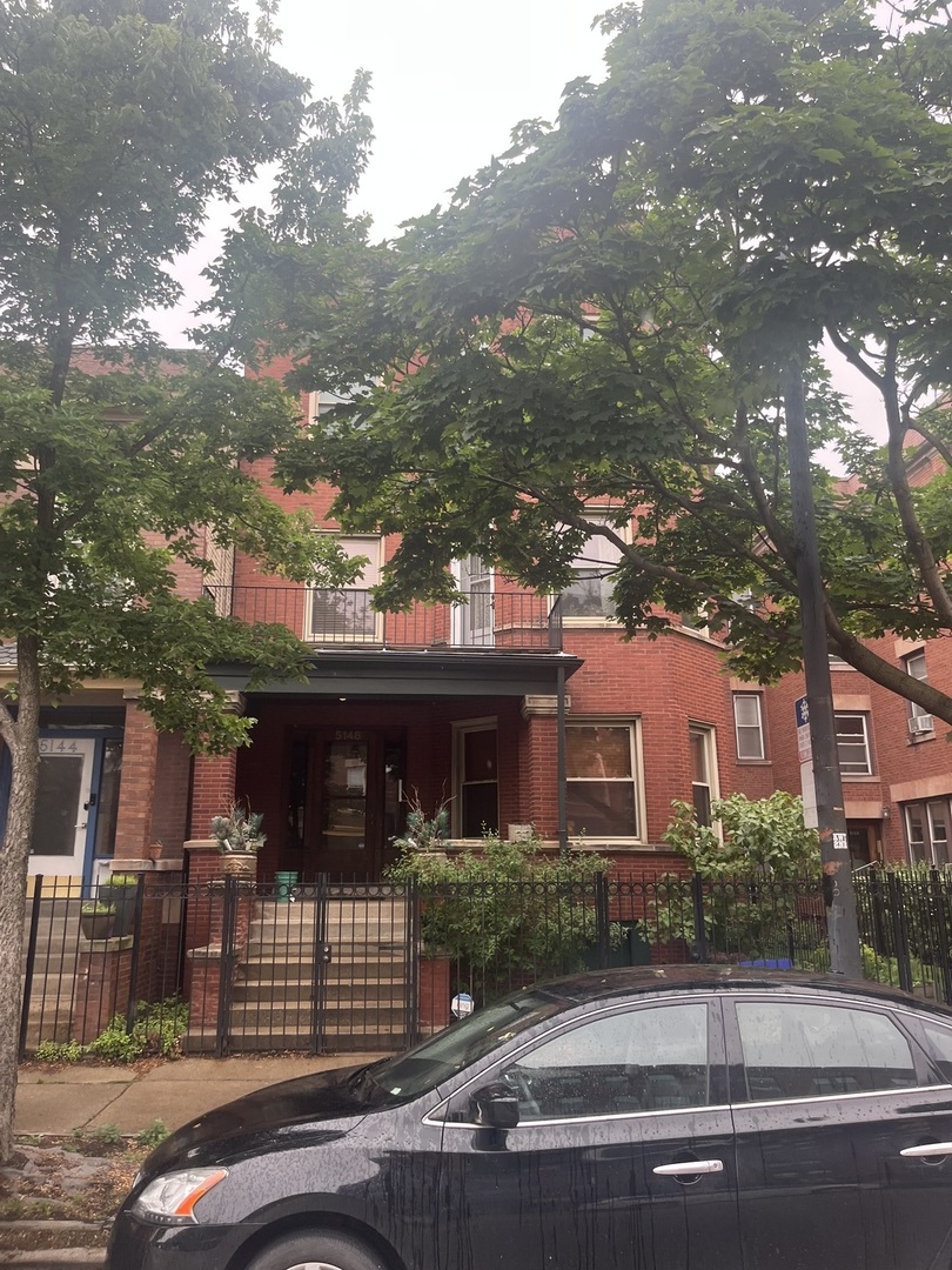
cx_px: 476
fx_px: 953
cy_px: 635
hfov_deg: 53.1
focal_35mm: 26
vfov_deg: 67.3
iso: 50
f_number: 1.6
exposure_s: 1/256
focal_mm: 5.1
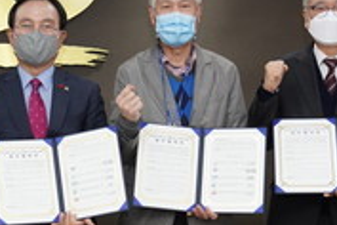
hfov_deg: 19.2
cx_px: 61
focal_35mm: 105
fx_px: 983
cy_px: 129
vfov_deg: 13.0
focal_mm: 31
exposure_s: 1/160
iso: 1600
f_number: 5
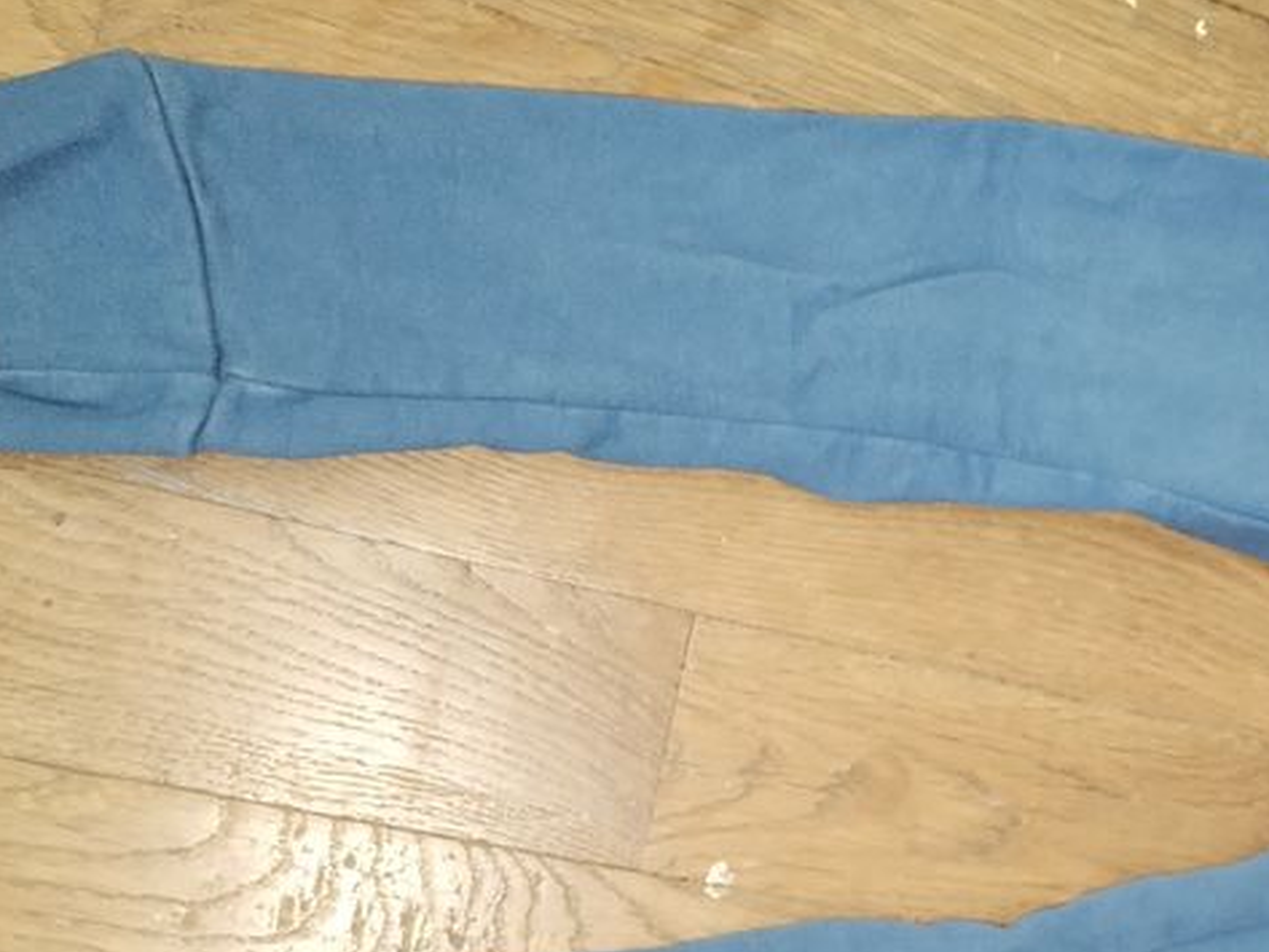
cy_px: 778
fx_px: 2017
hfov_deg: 32.5
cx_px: 1226
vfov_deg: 26.0
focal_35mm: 55
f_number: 1.8
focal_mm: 4.75
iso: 1600
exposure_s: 1/17
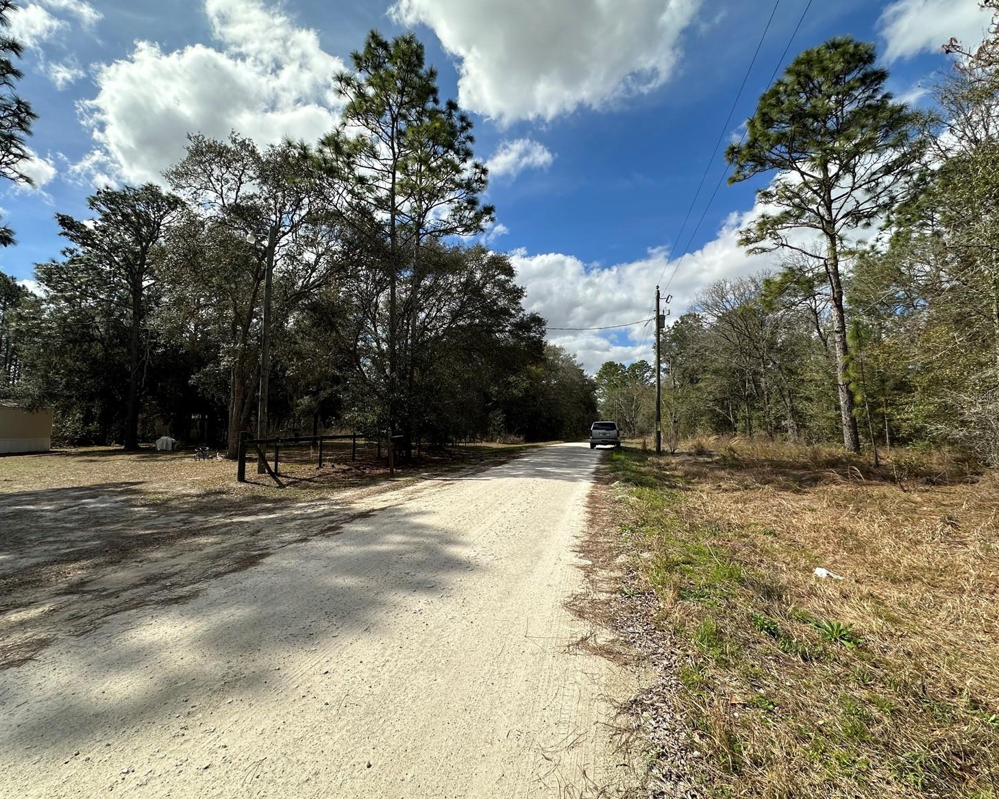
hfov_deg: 96.8
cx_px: 484
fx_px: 443
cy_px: 395
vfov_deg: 84.0
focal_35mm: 15
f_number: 2.2
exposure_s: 1/2257
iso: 50
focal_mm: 2.22
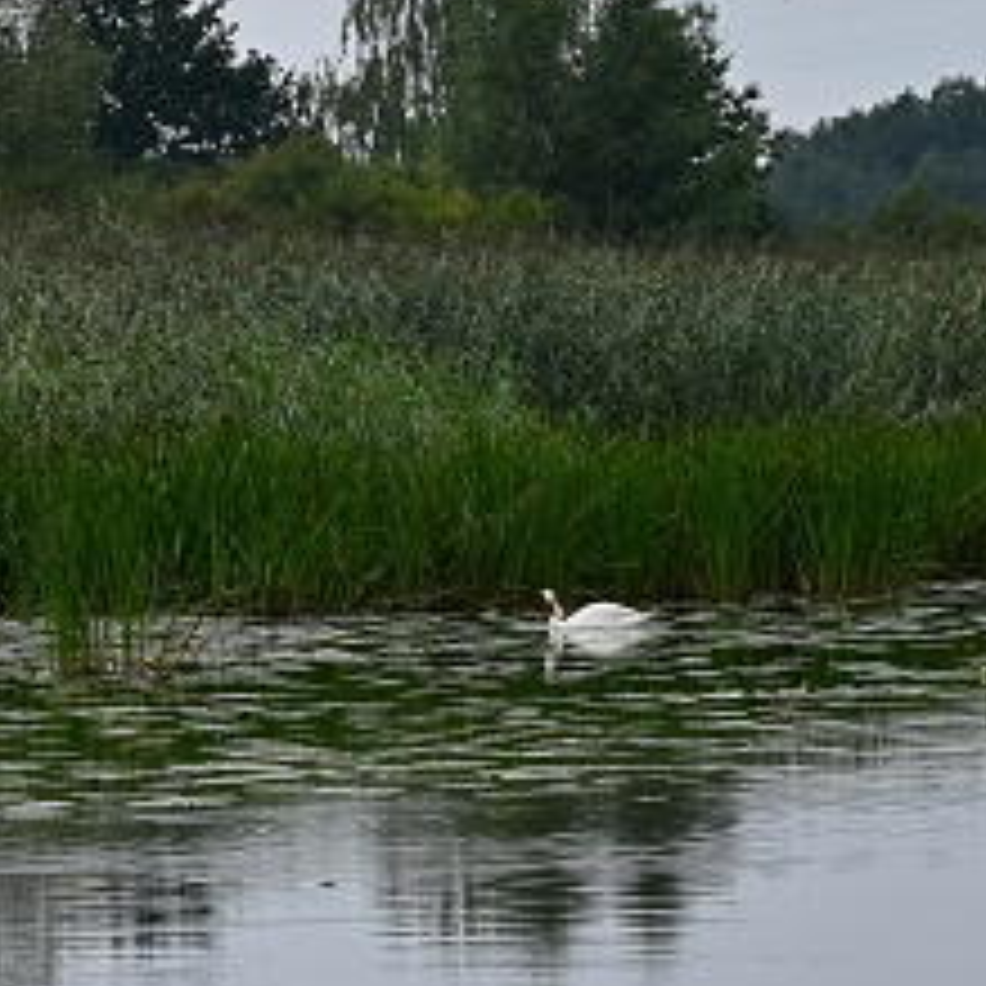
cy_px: 320
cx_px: 257
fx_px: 12149
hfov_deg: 4.6
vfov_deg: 4.6
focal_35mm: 377
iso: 200
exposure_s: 1/640
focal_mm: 102
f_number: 7.1
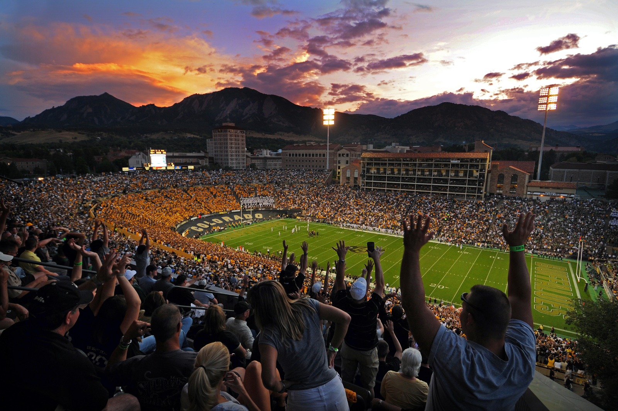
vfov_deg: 67.3
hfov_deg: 90.1
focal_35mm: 18
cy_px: 206
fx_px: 309
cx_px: 309
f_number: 5
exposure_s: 1/125
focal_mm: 12
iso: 400
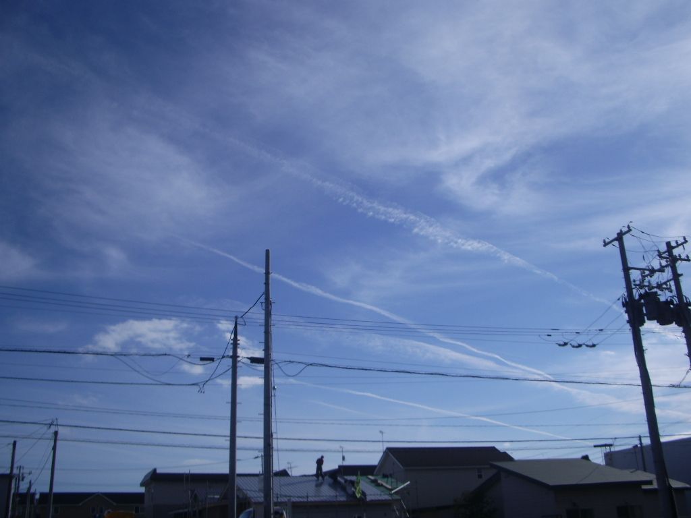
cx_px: 346
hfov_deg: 52.6
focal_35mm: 35
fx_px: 699
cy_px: 259
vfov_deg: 40.7
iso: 50
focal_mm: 5.8
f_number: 4.3
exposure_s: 1/1500
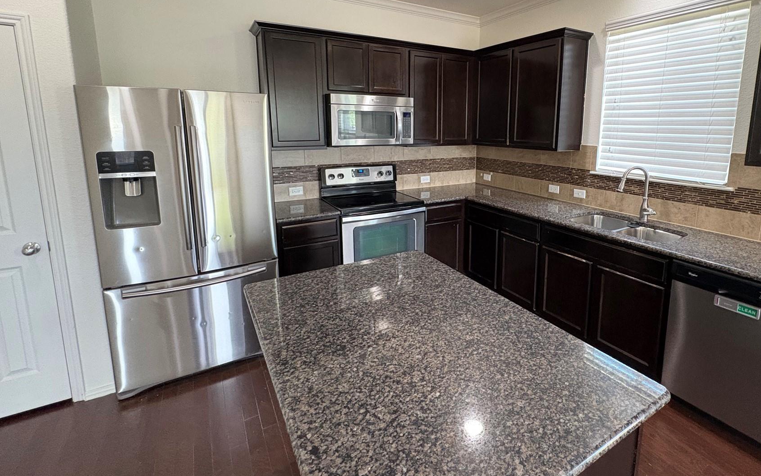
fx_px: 373
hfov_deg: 90.6
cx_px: 432
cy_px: 184
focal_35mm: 18
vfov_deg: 64.2
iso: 500
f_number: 2.2
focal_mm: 2.22
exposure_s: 1/60
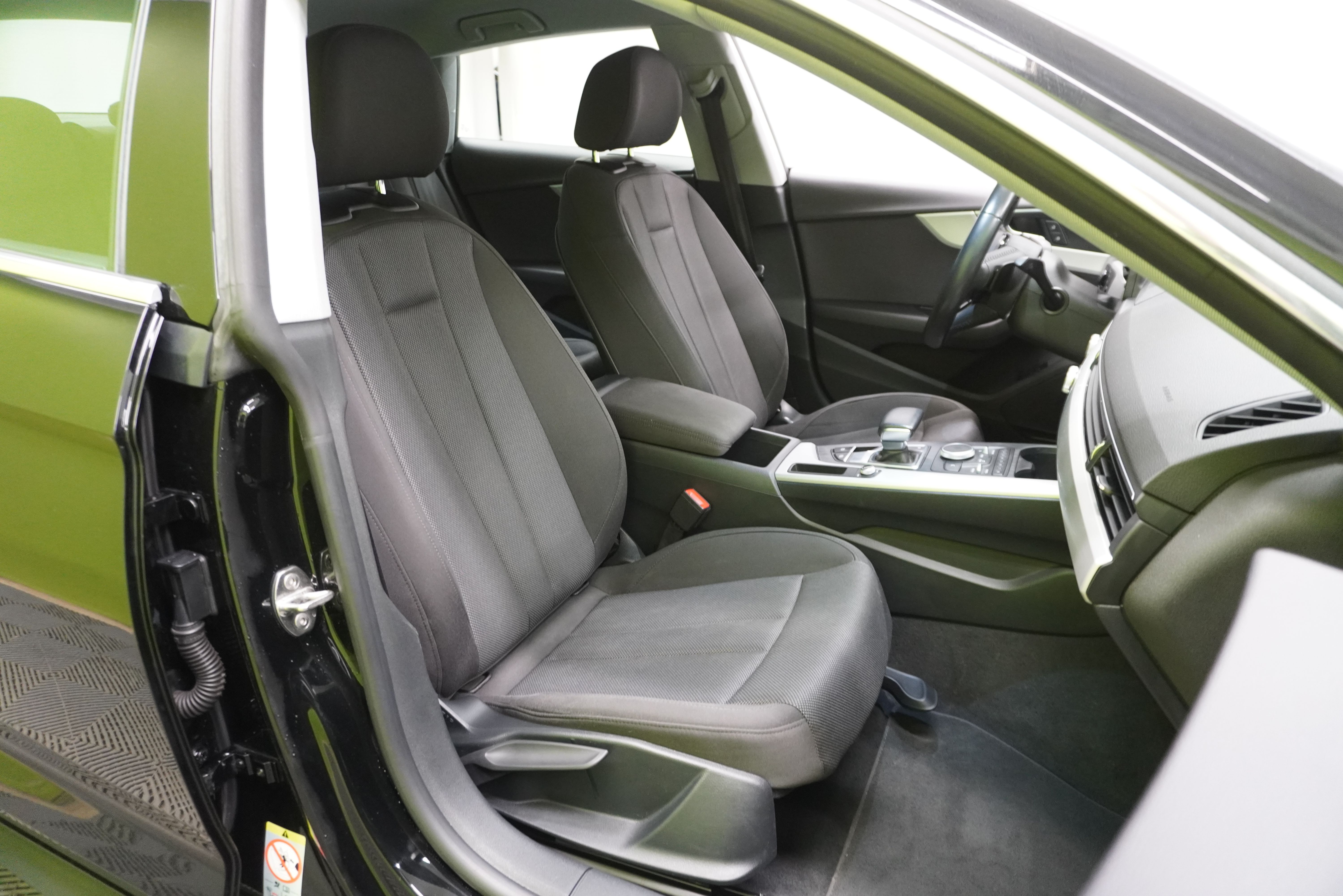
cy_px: 448
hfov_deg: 73.7
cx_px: 672
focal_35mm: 24
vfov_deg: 53.1
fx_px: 895
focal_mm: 16
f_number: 3.5
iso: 2000
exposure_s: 1/30
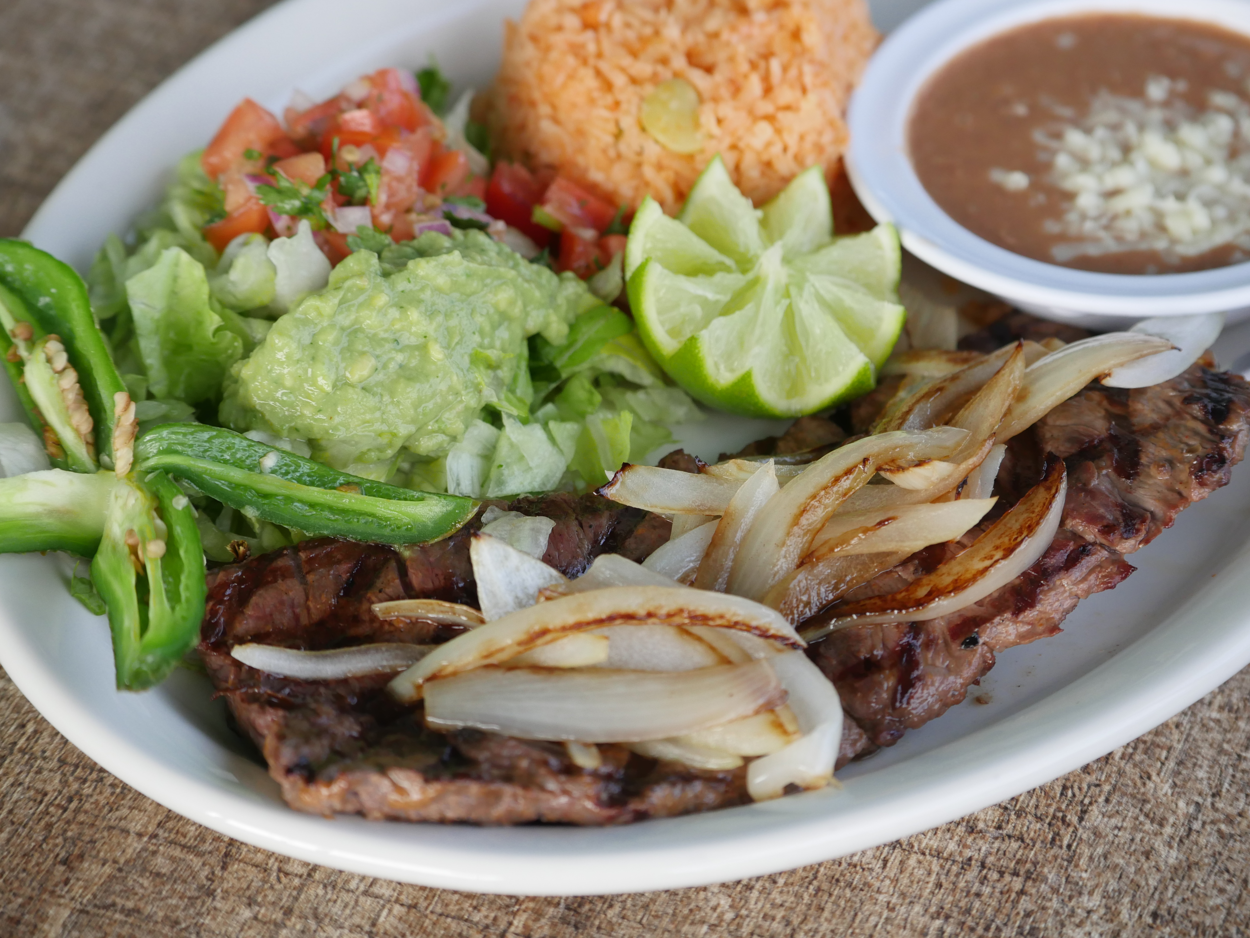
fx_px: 4767
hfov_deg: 14.9
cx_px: 625
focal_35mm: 132
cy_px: 469
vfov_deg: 11.2
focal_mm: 66
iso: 640
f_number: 3.5
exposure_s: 1/500
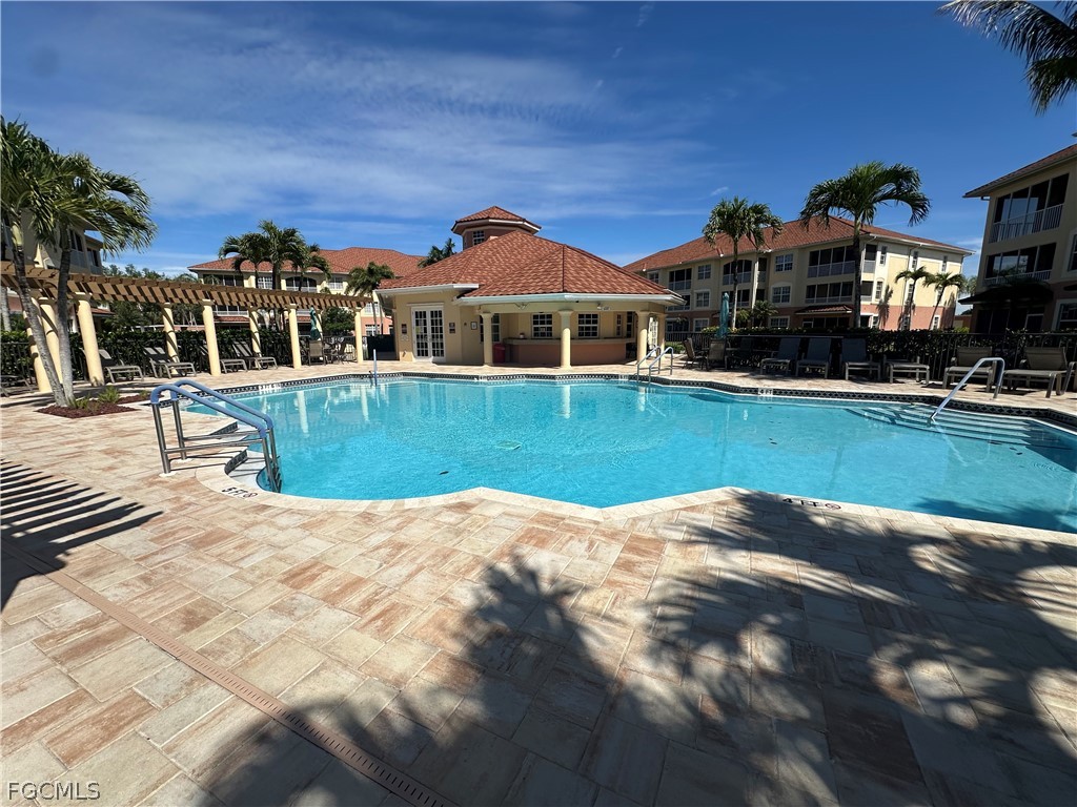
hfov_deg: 102.1
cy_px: 404
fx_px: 436
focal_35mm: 14
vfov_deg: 85.7
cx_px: 538
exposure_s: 1/4000
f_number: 2.2
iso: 50
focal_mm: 2.22
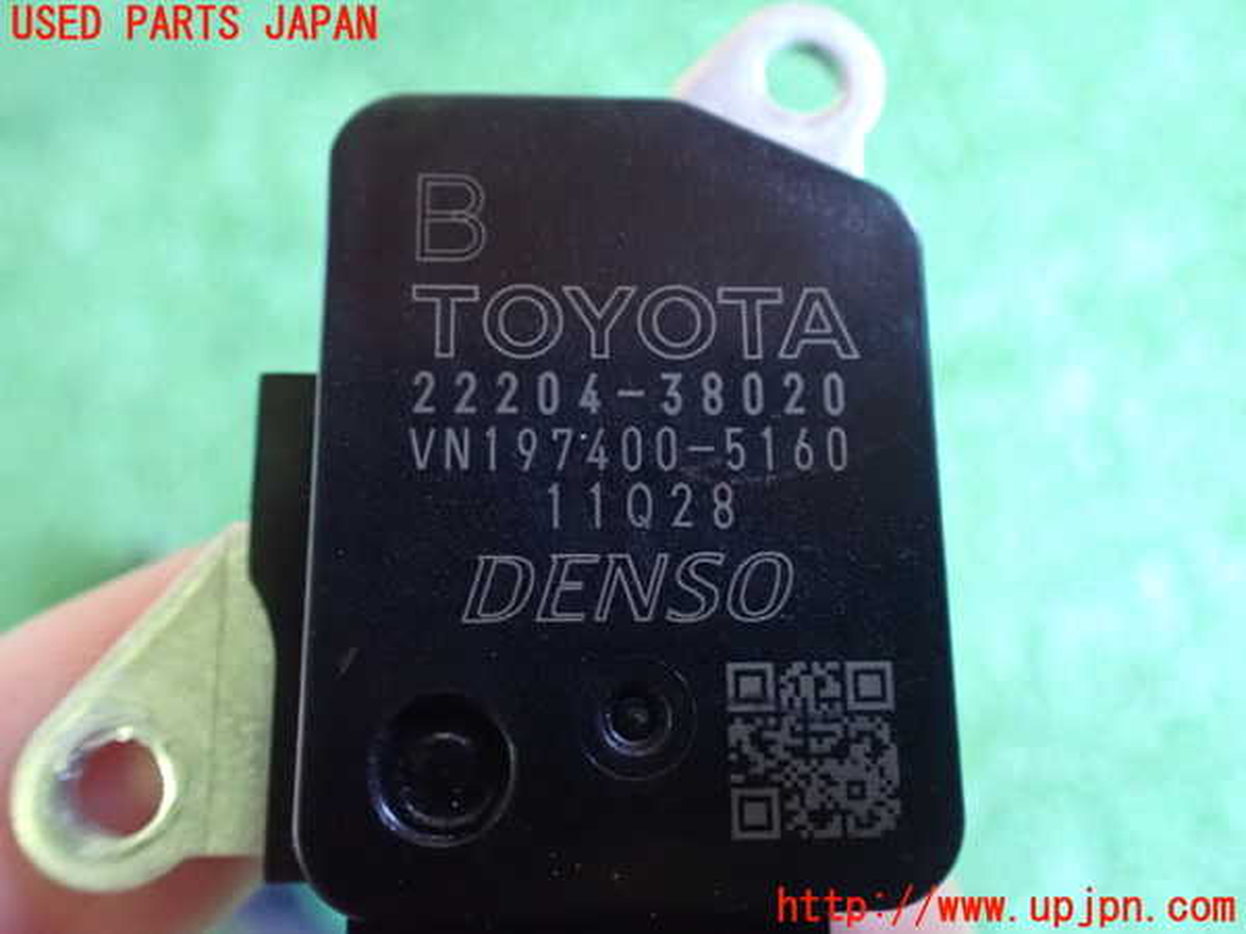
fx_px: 1080
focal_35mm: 30
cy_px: 467
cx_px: 623
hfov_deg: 60.0
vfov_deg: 46.8
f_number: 2.3
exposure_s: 1/30
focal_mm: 5.4
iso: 1600
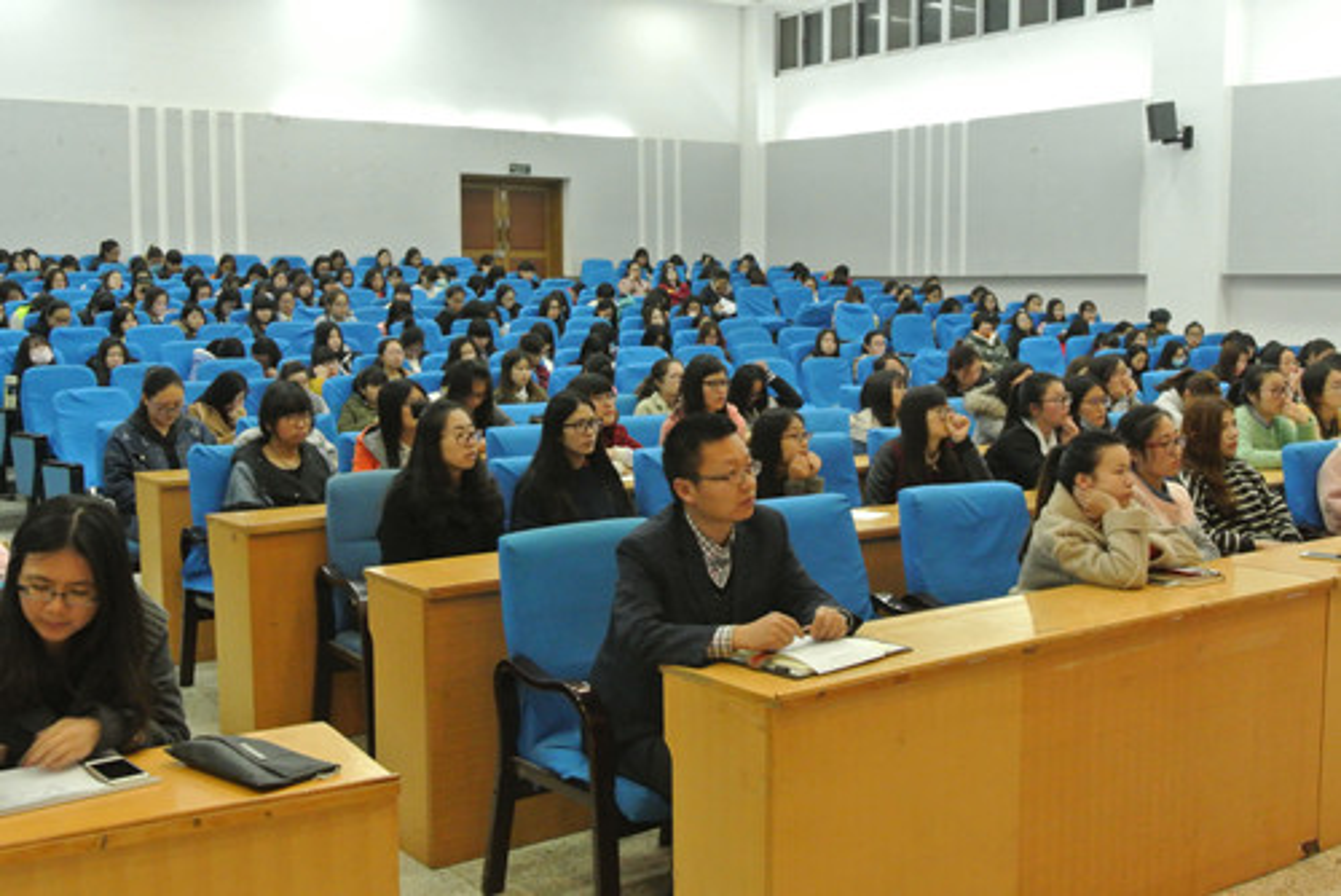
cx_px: 670
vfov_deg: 33.4
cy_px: 448
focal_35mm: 40
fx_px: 1491
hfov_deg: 48.4
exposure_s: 1/5
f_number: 4.2
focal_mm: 15.1
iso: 1600
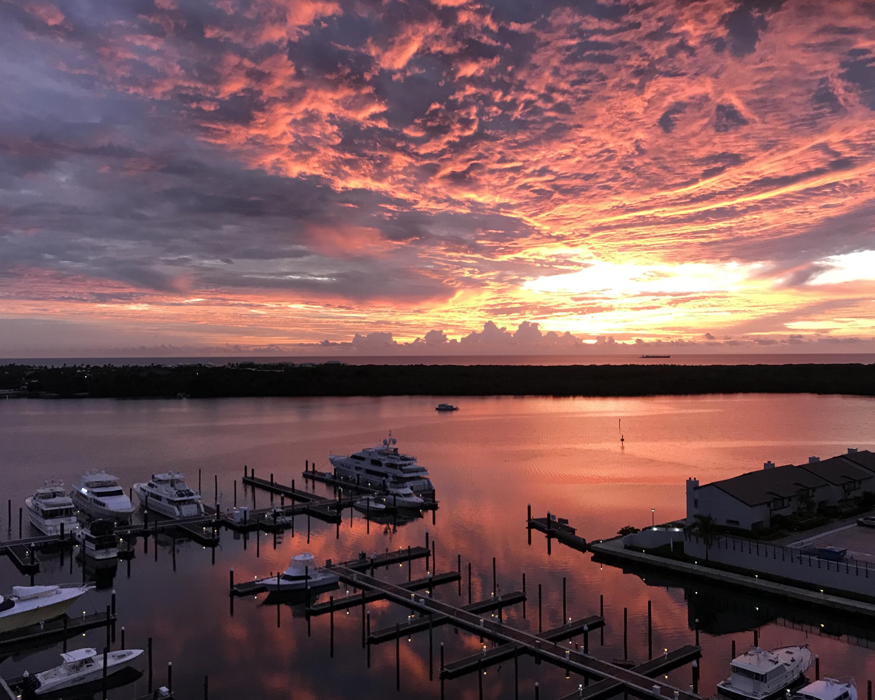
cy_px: 350
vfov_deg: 48.5
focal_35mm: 30
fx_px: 777
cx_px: 400
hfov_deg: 58.7
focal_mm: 3.99
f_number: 1.8
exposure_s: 1/30
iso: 25
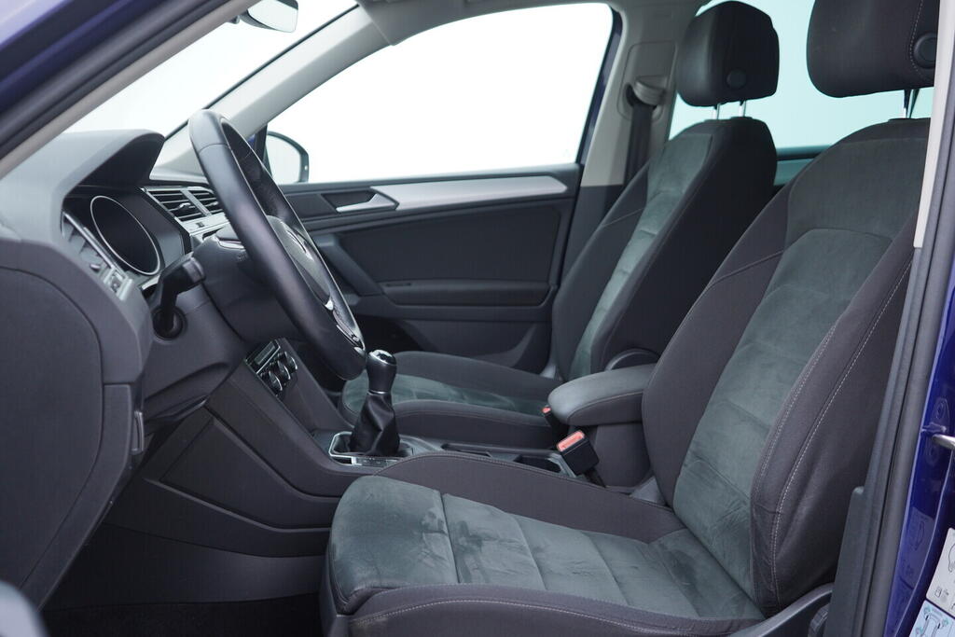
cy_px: 318
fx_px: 955
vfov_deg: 36.9
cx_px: 478
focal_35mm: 36
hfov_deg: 53.1
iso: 160
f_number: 2.8
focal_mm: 24
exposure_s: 1/40
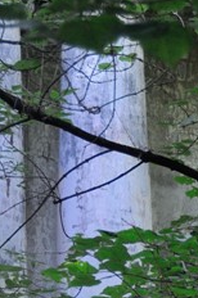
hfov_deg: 6.2
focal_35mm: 221
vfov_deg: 9.2
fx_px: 1829
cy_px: 365
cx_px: 186
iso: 640
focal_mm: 38
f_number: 5
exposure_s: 1/125
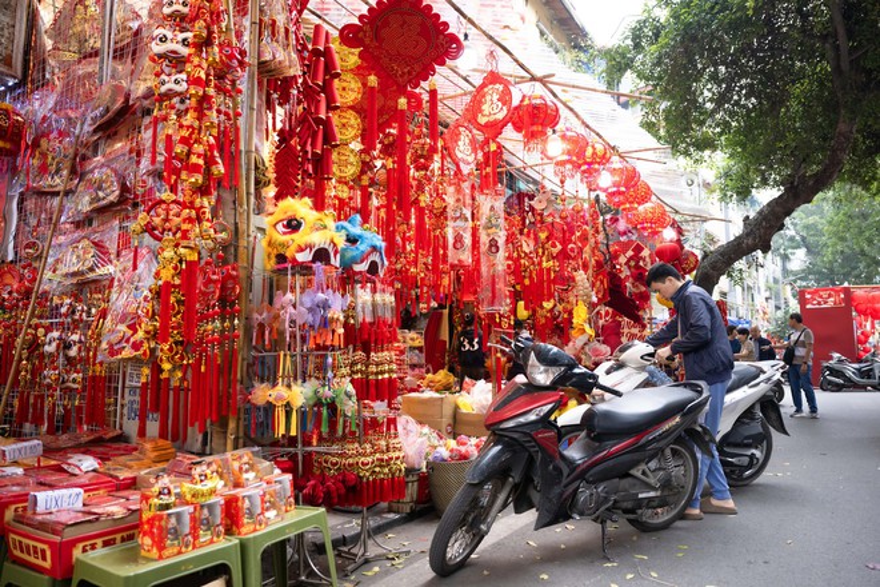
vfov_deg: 53.1
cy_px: 294
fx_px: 587
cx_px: 440
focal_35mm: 24
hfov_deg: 73.7
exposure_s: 1/320
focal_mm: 24
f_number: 3.2
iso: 250
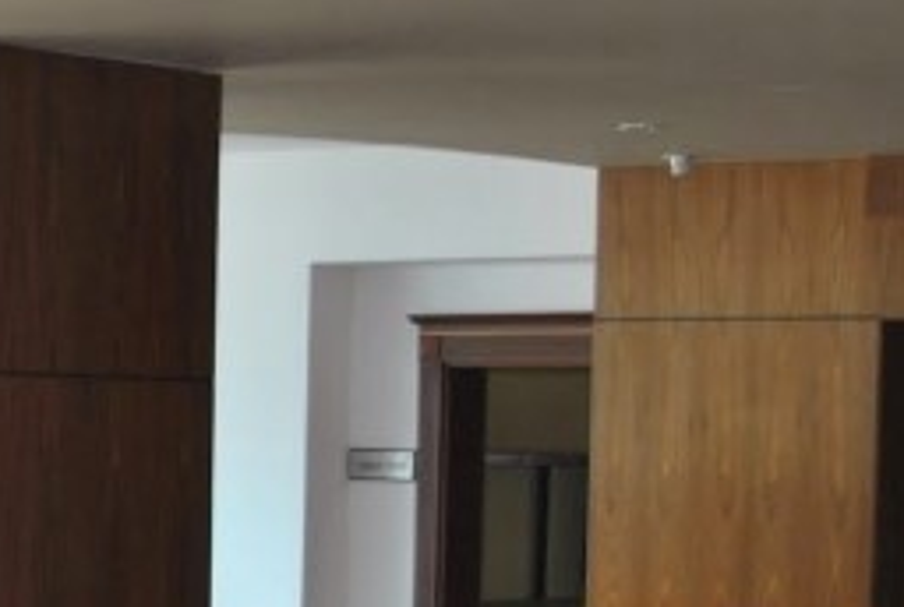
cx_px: -252
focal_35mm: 161
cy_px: 932
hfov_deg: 12.4
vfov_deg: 8.4
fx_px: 4052
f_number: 4.5
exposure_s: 1/80
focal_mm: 24
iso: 200
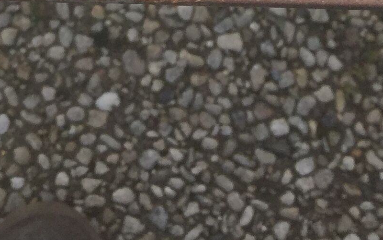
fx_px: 1399
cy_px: -246
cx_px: 18
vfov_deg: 9.2
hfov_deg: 15.4
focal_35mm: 134
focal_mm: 3.3
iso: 25
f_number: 2.4
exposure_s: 1/823
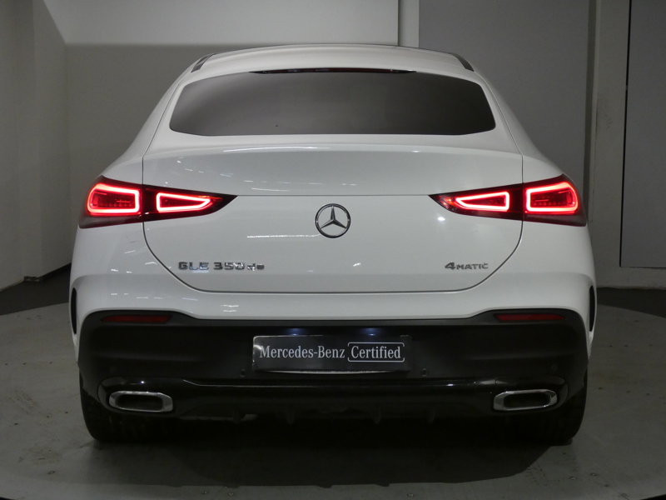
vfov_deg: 27.5
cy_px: 250
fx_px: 1020
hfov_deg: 36.2
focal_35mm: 53
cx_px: 333
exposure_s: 1/80
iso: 320
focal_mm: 9.5
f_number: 3.9
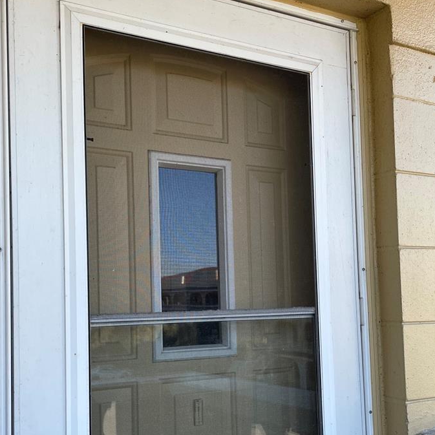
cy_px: 276
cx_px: 217
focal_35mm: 41
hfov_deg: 40.9
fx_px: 583
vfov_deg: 40.6
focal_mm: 4.2
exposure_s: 1/456
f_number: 1.6
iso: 32
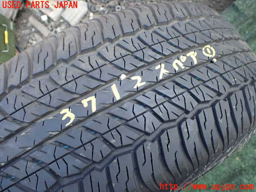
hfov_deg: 60.0
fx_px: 222
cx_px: 128
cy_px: 96
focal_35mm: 30
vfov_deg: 46.8
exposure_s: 1/125
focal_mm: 5.4
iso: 200
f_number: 2.3
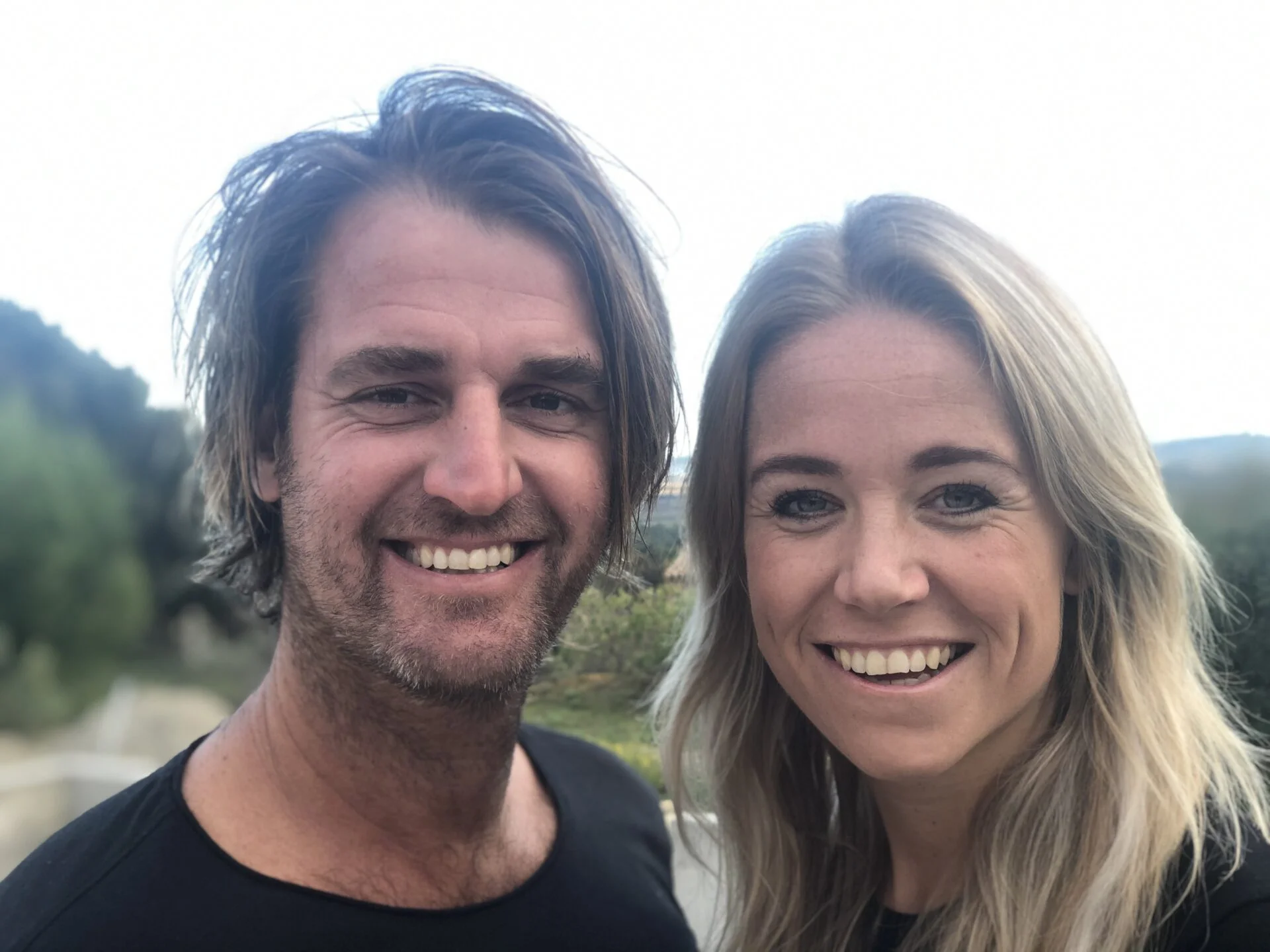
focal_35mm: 52
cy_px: 476
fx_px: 1908
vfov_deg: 28.0
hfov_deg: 36.8
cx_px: 635
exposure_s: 1/120
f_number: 2.4
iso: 25
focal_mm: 6
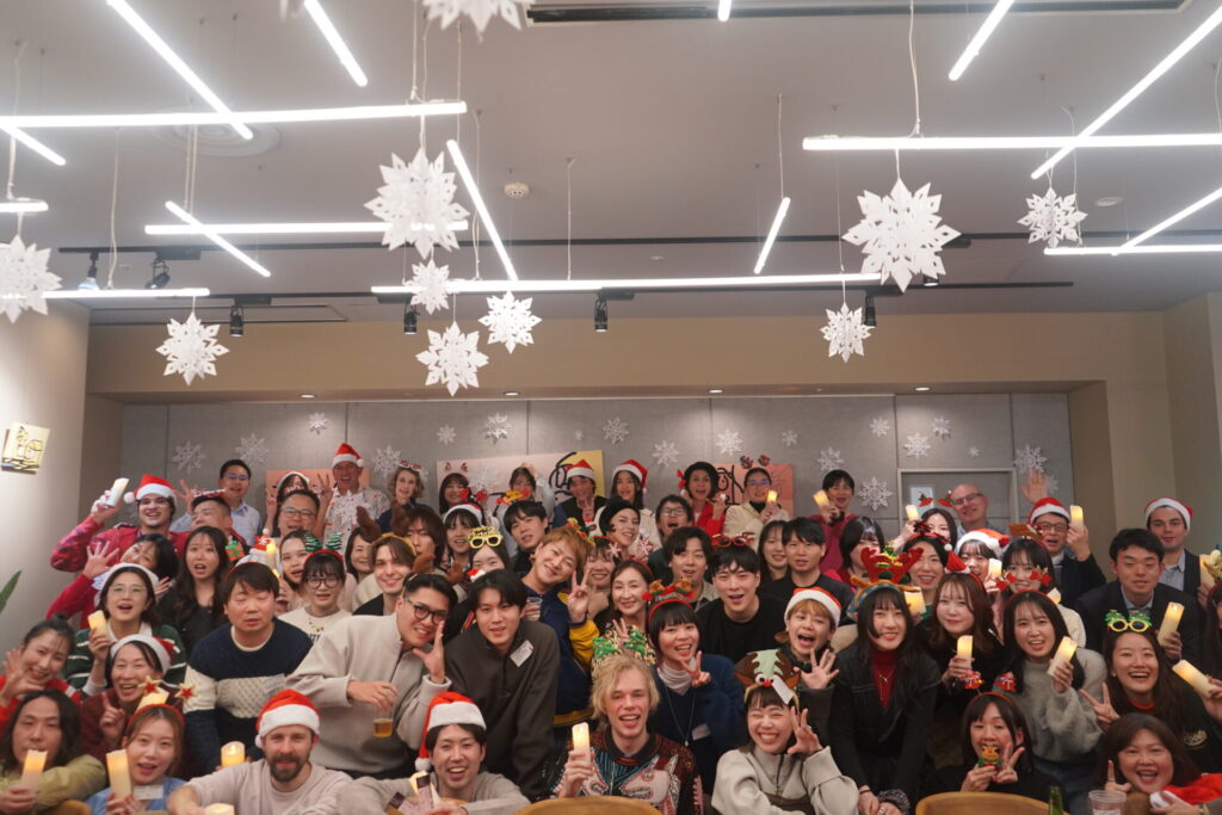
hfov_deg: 63.7
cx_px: 611
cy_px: 408
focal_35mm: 29
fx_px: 984
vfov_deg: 45.0
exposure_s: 1/160
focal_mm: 29
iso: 2500
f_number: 4
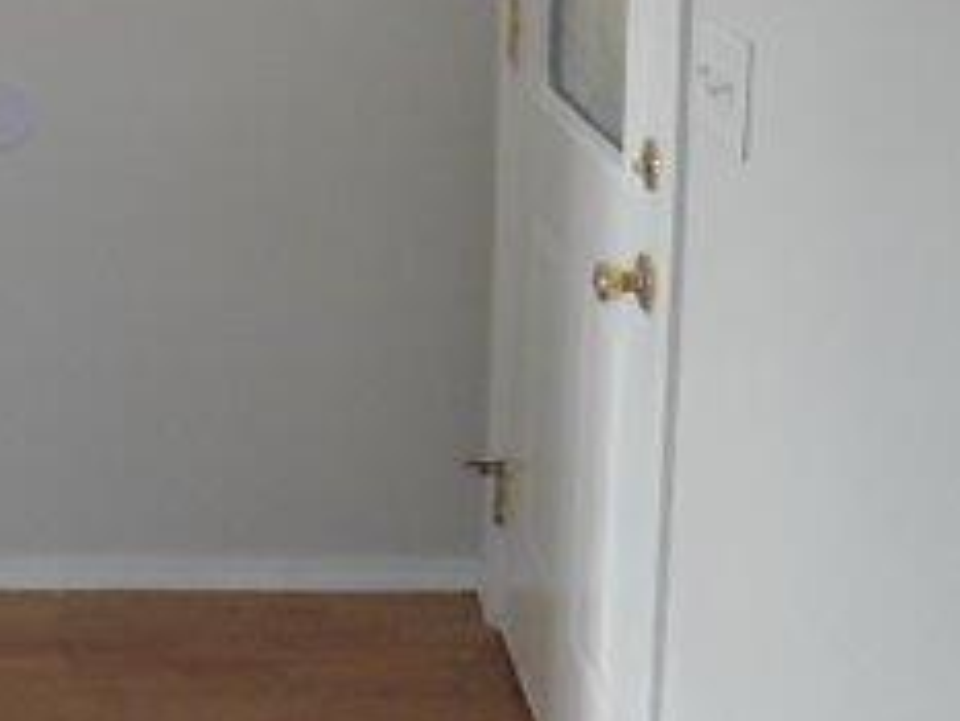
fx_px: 1831
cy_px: -49
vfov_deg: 21.3
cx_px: 124
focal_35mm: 66
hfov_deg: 28.4
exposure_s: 1/60
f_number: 3.3
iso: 320
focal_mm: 4.3
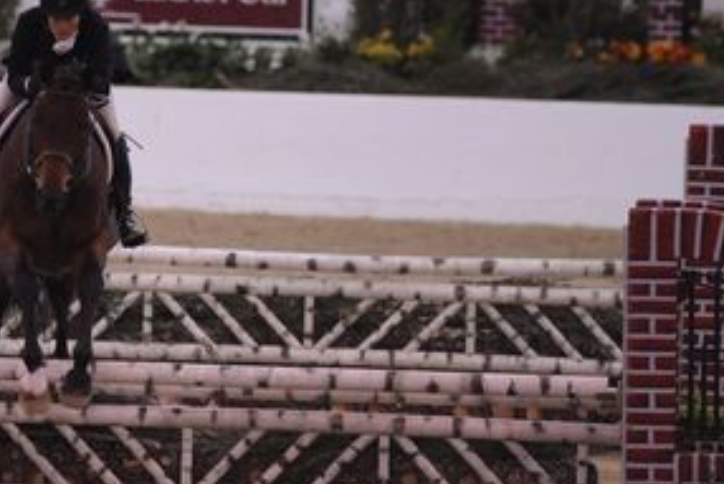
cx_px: 56
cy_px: 228
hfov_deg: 4.6
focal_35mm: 447
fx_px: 8994
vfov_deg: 3.1
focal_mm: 200
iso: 5000
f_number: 2.8
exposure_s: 1/400
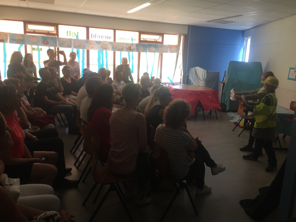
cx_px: 148
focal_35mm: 29
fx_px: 248
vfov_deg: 48.2
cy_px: 111
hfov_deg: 61.7
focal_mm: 4.15
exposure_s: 1/50
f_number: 2.2
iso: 40
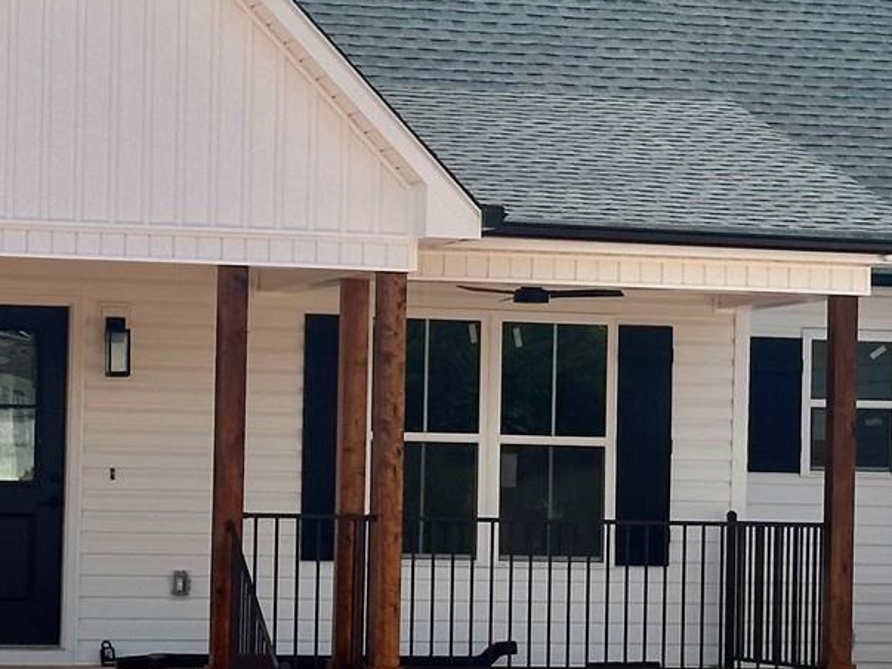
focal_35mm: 163
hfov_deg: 12.1
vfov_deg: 9.1
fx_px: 4199
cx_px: 680
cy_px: 392
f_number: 1.78
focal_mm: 6.86
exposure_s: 1/4184
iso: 64
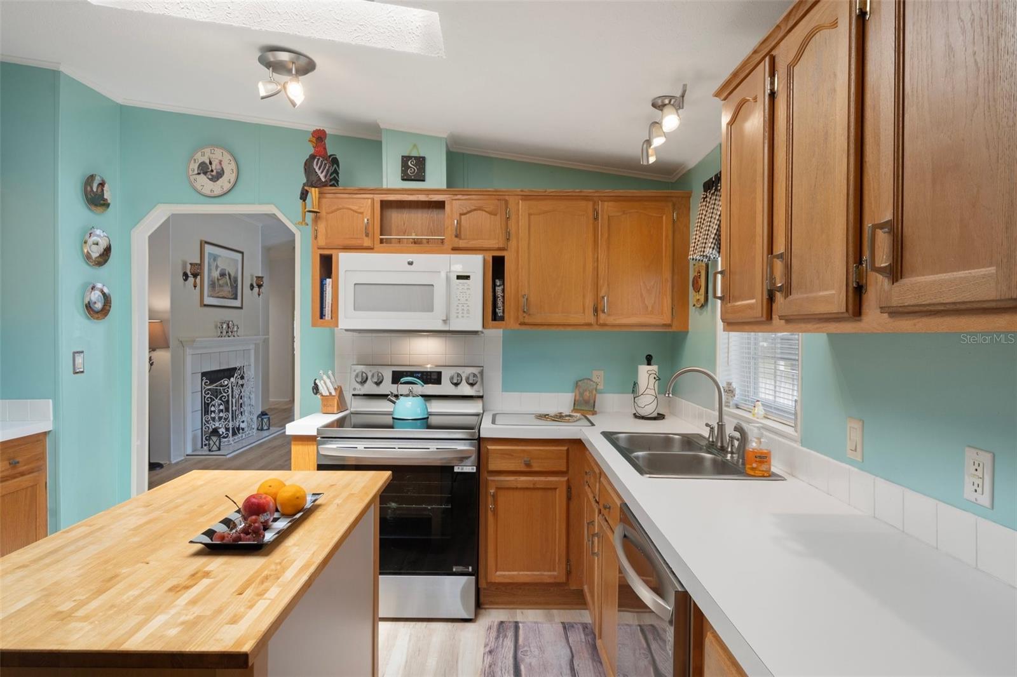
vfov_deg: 61.9
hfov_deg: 84.0
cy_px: 338
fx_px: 565
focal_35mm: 20
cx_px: 508
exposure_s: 1/3
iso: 400
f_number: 8
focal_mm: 20
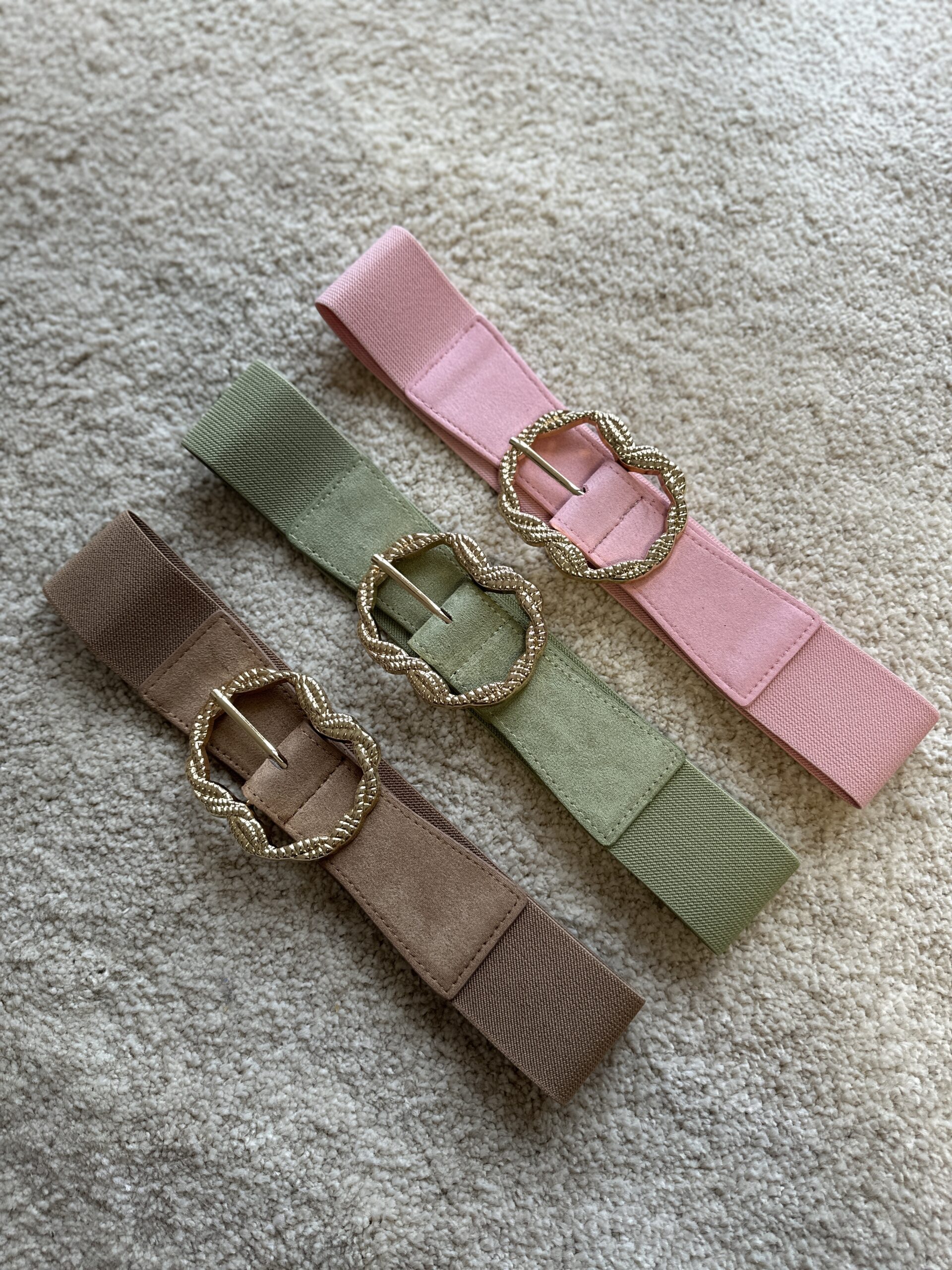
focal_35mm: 24
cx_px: 476
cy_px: 635
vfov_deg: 71.6
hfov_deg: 56.8
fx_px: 880
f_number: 1.78
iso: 125
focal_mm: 6.86
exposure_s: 1/100
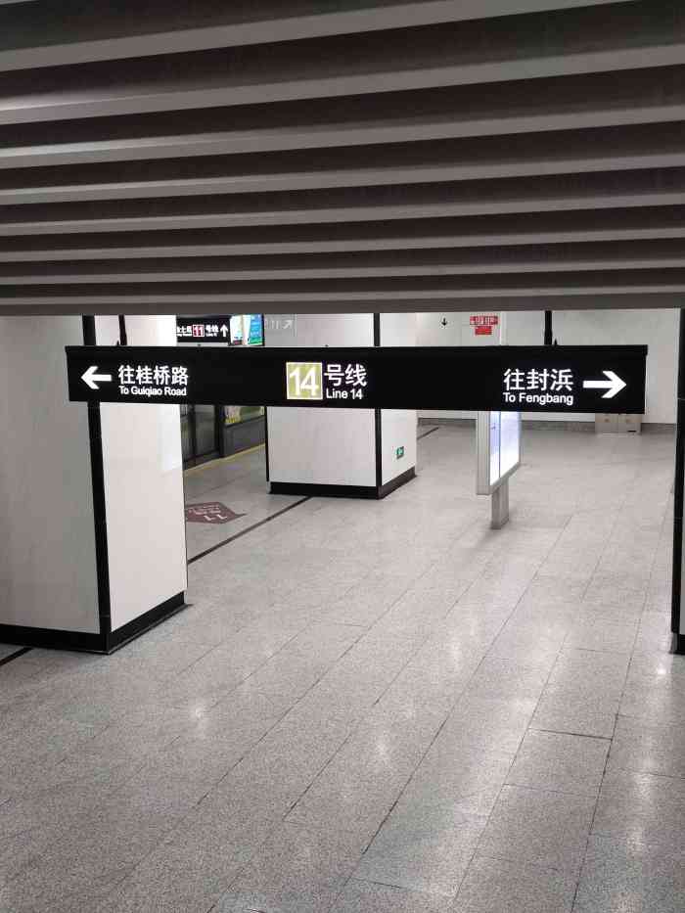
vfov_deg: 49.0
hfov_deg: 37.7
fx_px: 1002
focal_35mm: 38
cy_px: 456
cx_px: 342
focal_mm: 6.72
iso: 278
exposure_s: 1/100
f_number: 1.69
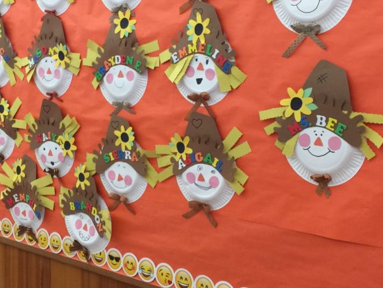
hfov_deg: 35.5
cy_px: 111
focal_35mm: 54
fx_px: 597
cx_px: 170
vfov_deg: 27.0
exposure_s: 1/15
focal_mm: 4.15
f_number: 2.2
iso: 80
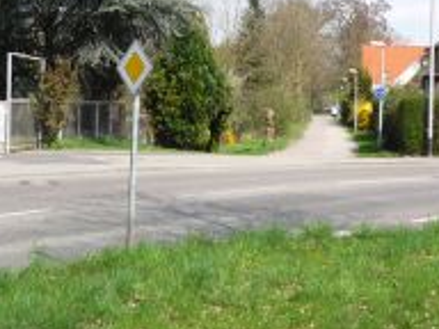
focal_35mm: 80
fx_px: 1015
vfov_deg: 18.4
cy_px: 130
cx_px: 249
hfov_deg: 24.4
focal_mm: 5.2
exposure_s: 1/400
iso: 100
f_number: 4
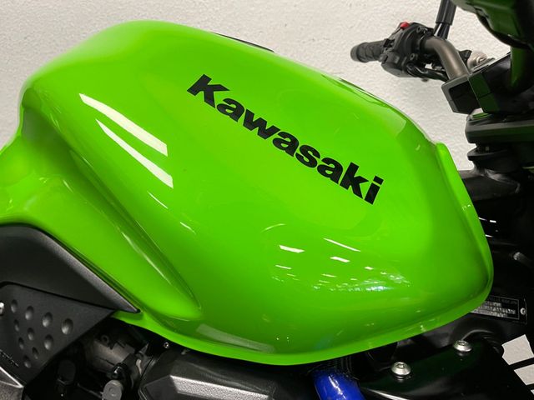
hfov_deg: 67.3
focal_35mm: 26
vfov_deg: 53.1
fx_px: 401
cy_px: 200
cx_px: 267
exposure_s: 1/50
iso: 64
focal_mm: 5.1
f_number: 1.6
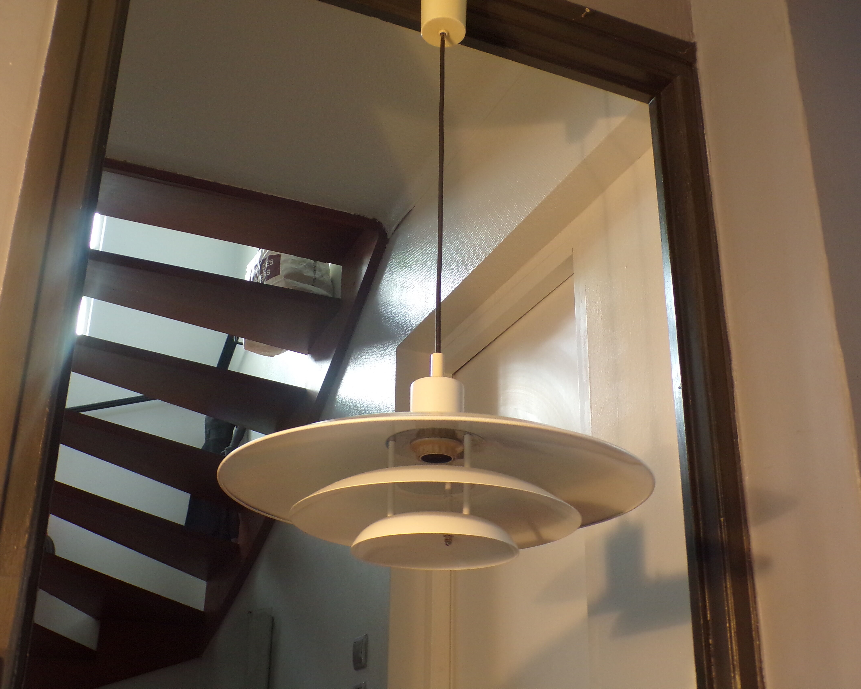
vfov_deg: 38.2
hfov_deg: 46.8
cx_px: 434
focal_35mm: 39
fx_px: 994
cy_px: 341
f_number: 3.3
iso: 223
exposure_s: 1/17
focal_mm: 6.6
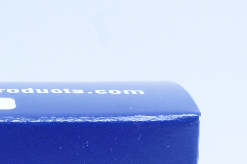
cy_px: 326
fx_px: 2139
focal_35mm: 312
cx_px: -135
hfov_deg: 6.5
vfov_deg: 4.3
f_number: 14
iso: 400
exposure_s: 1/8
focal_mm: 51
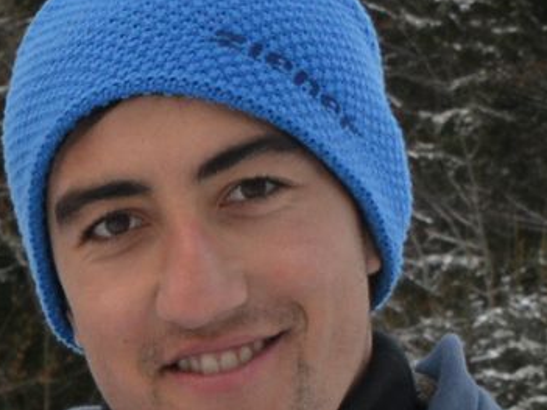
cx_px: -915
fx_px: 4502
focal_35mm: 285
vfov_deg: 5.0
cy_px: 1052
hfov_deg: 6.5
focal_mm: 34
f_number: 13
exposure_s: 1/125
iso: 800
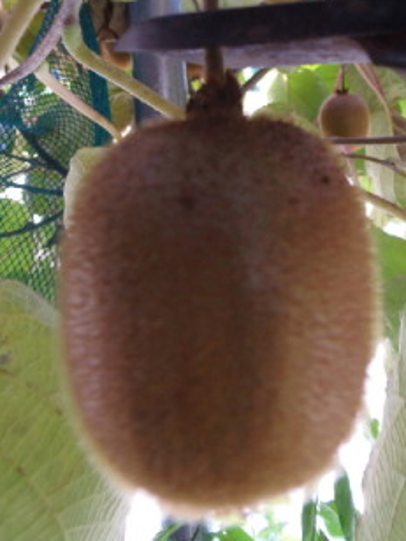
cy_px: 123
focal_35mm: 39
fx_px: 610
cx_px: 257
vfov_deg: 45.8
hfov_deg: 36.6
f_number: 2.9
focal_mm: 4.3
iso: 125
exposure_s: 1/30
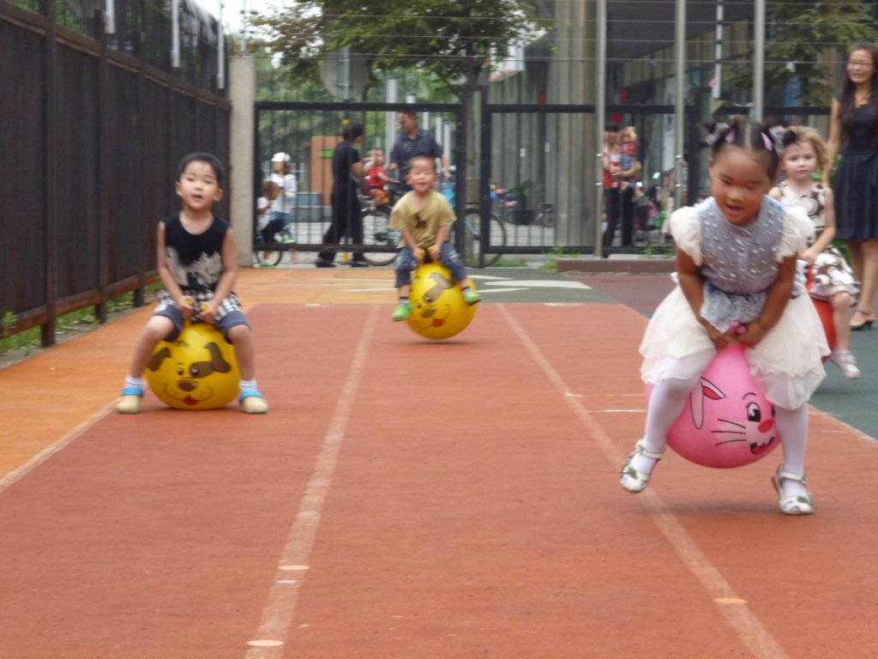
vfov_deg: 13.2
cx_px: 439
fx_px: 2841
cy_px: 330
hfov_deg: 17.6
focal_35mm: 112
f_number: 6.5
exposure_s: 1/125
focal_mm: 20
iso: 200
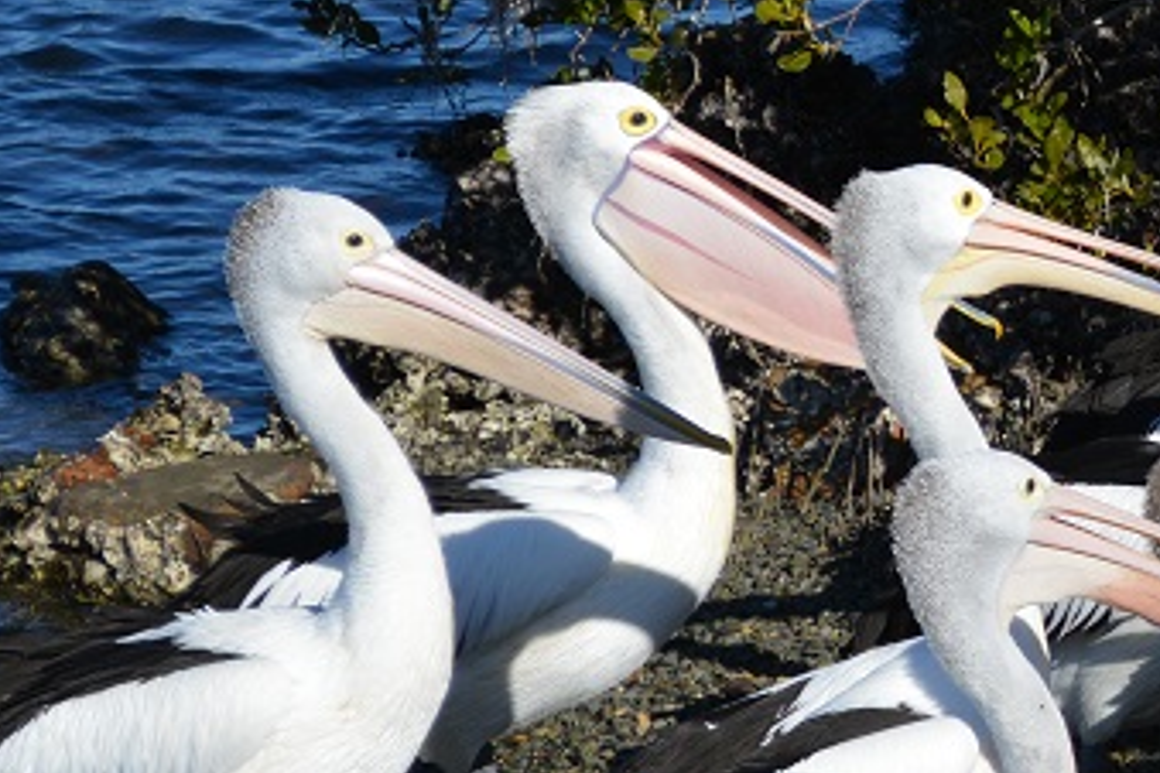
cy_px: 493
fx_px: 7845
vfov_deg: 5.6
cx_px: 1591
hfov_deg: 8.3
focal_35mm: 243
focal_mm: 55
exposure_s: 1/2000
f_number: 8
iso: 400
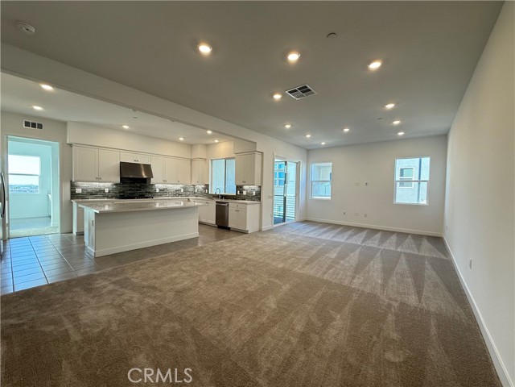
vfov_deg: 85.7
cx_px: 258
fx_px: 208
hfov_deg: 102.1
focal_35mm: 14
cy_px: 194
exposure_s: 1/120
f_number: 2.2
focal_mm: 2.22
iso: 100
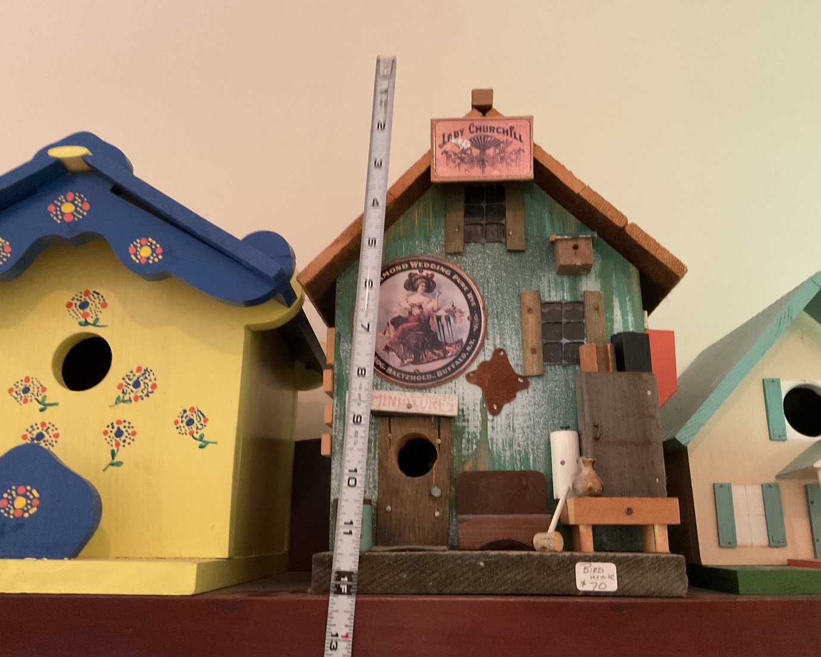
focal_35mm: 31
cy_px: 327
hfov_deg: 57.2
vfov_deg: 47.1
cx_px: 412
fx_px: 753
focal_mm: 3
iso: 400
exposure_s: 1/30
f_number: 1.8
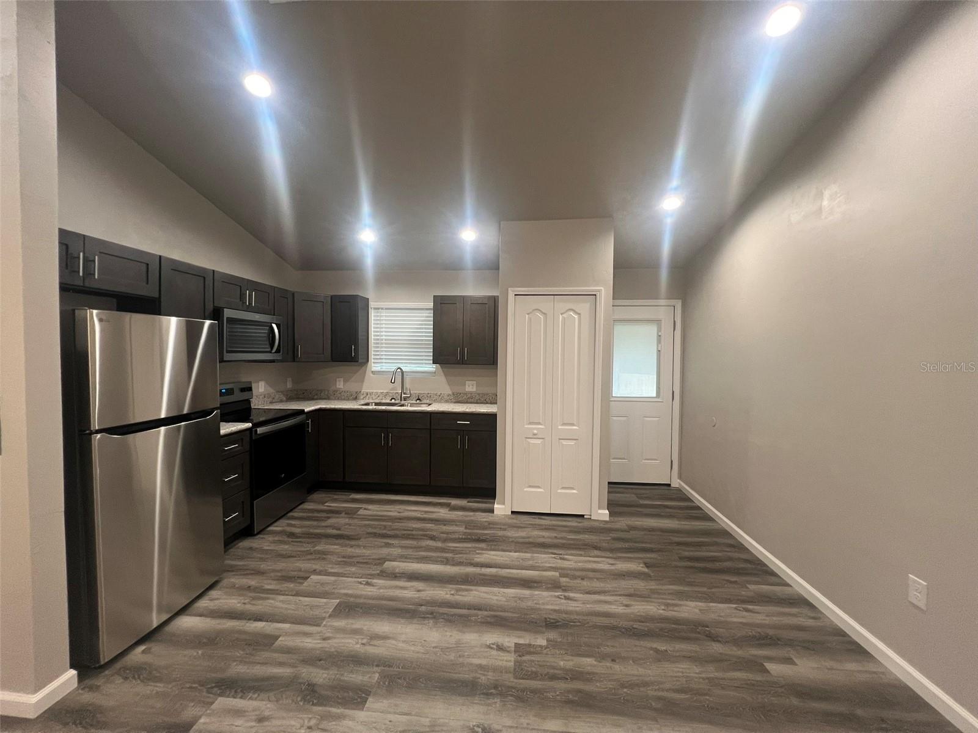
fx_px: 367
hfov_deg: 106.2
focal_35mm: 13
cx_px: 489
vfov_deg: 89.9
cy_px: 366
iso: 200
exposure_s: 1/60
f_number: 1.8
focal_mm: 1.57
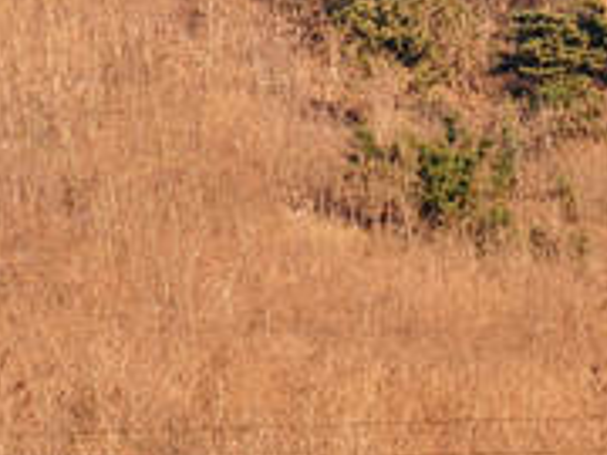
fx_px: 11786
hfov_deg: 2.9
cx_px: -361
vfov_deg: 2.2
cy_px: -89
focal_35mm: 672
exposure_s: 1/100
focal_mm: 105
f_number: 8
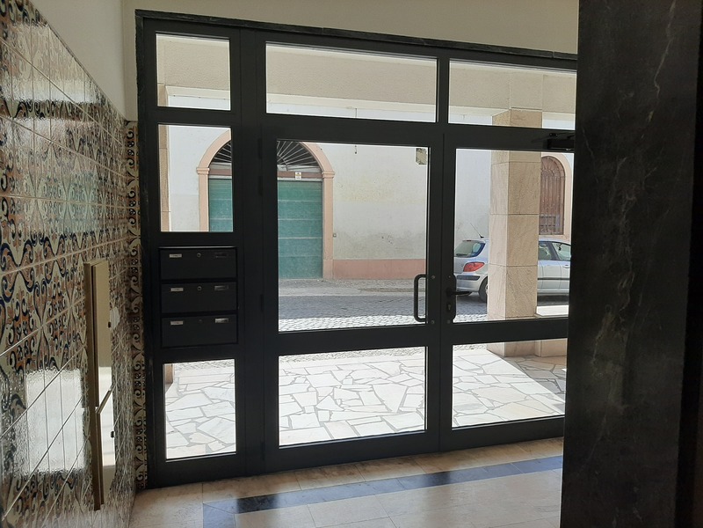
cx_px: 352
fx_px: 548
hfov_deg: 65.3
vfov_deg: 51.4
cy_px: 264
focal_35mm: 27
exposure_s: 1/1942
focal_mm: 3.93
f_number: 1.7
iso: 40
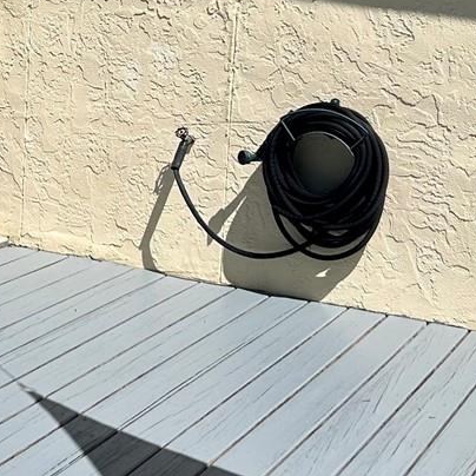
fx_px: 1416
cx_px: 1
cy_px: 91
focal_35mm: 91
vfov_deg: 18.9
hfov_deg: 18.6
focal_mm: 5.7
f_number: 1.5
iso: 50
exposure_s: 1/6211
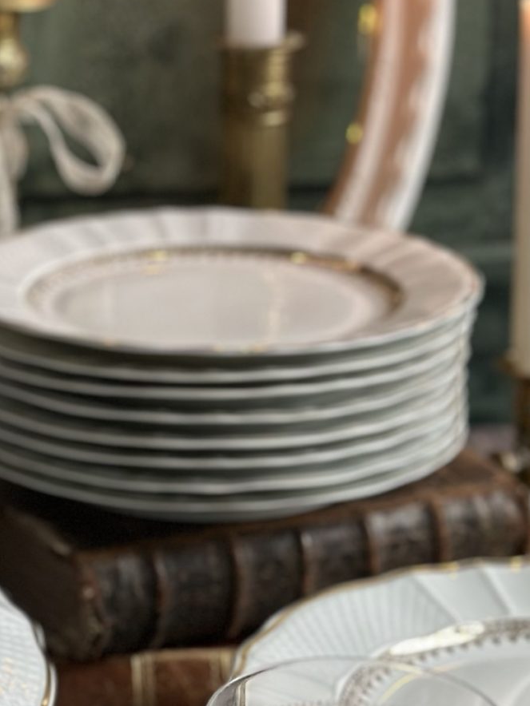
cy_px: 299
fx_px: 2838
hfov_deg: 10.5
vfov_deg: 14.2
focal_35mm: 139
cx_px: -103
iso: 125
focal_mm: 6.86
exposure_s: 1/89
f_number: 1.78
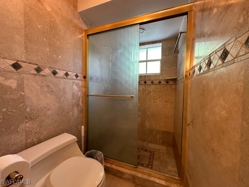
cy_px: 94
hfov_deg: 102.1
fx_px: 101
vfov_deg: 85.7
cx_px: 124
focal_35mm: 14
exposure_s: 1/60
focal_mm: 2.22
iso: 400
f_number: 2.2
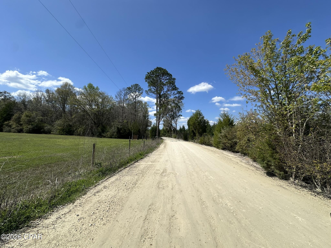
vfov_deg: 85.7
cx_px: 166
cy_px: 124
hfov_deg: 102.1
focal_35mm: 14
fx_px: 134
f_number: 2.2
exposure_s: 1/2882
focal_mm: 2.22
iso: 50
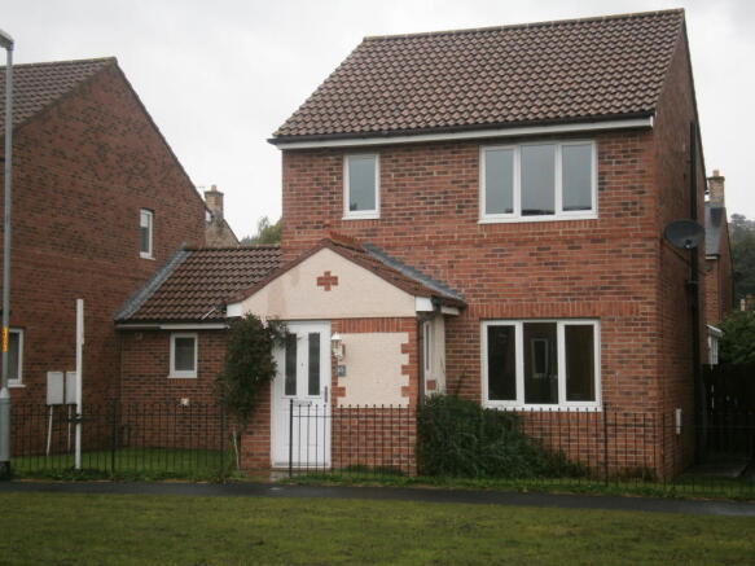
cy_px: 283
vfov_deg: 24.4
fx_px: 1308
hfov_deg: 32.2
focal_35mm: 60
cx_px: 378
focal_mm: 10.7
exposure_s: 1/50
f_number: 3.9
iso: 125
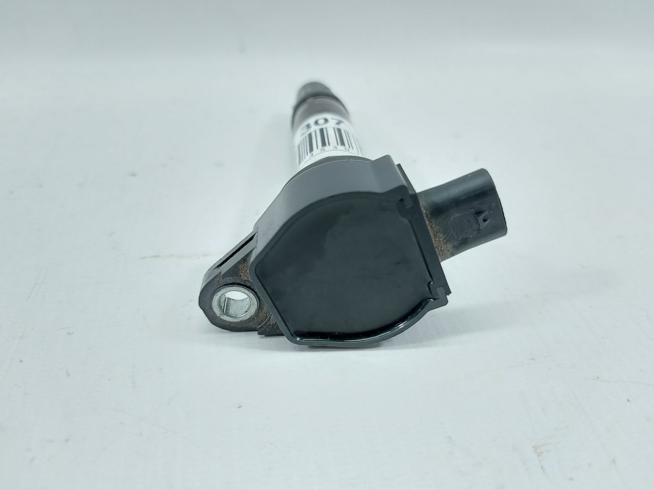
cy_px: 245
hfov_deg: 71.6
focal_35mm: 24
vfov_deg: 56.8
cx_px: 327
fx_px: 453
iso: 125
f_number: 1.8
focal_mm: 5.23
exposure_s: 1/50
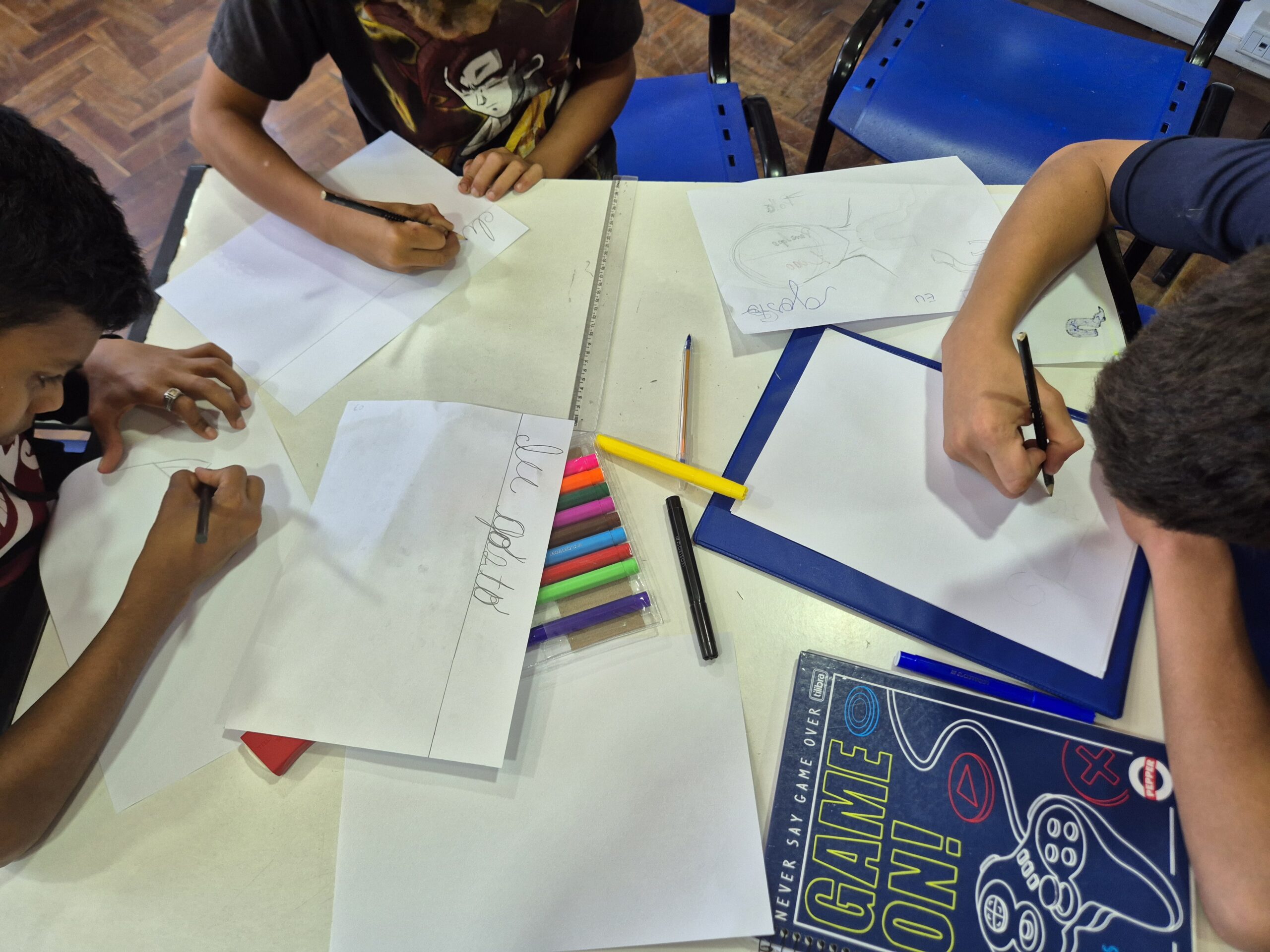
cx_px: 635
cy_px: 476
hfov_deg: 73.9
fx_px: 844
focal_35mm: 23
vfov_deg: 58.9
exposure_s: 1/120
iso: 250
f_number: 1.8
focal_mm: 5.4
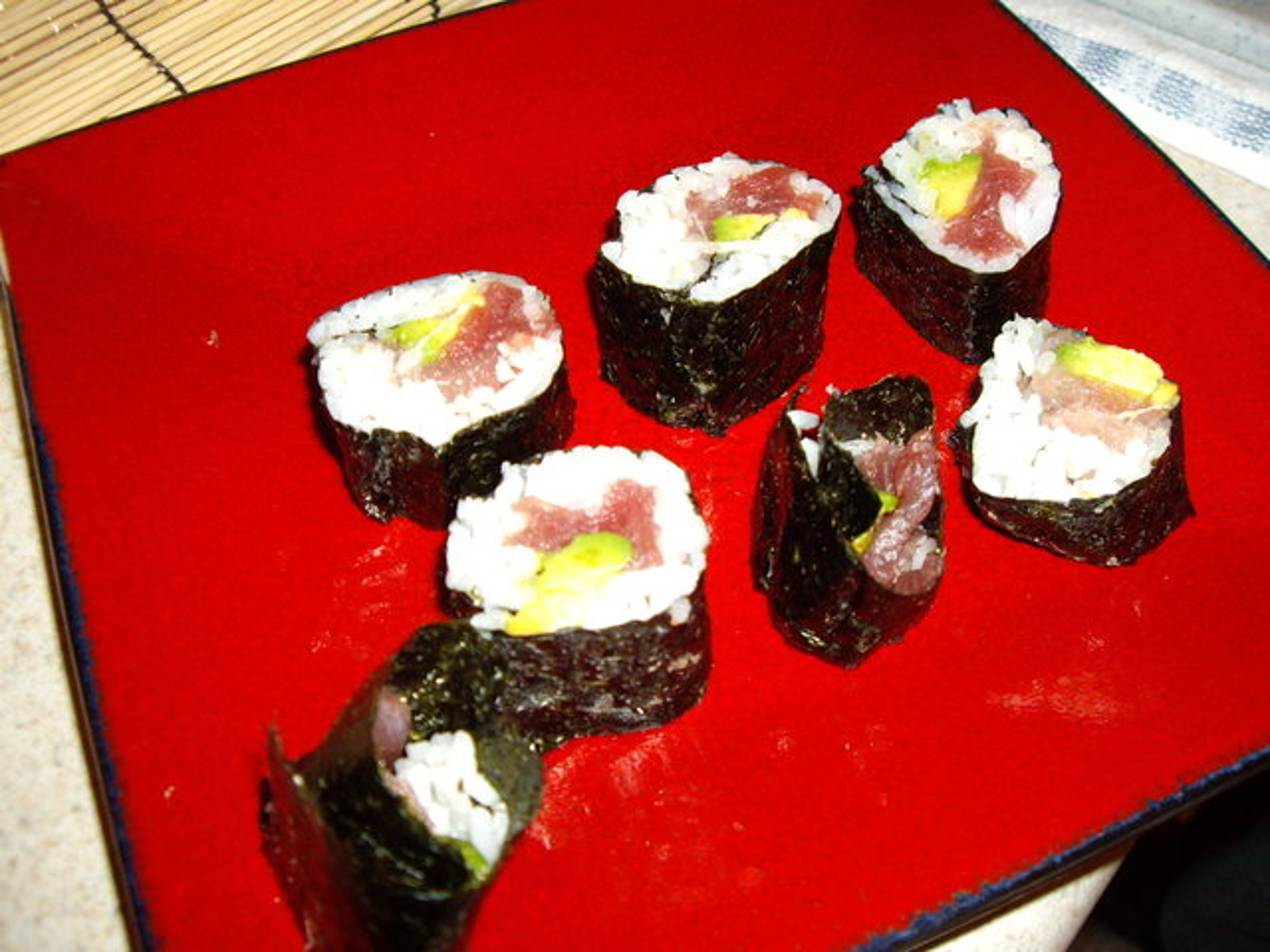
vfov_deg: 37.7
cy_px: 476
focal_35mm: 38
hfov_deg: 49.0
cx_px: 635
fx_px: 1394
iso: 200
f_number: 2.7
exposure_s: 1/40
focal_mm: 6.2
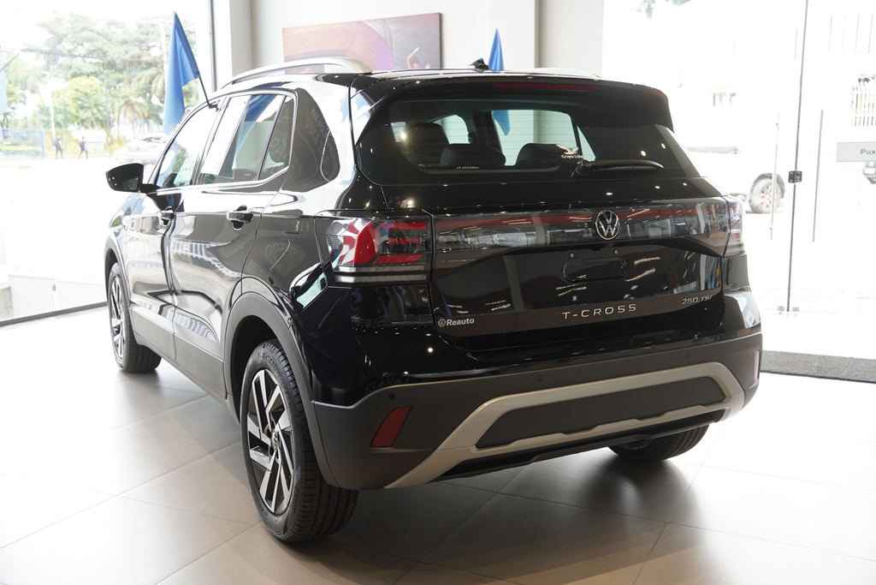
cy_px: 292
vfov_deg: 35.5
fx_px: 913
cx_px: 438
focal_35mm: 38
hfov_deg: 51.3
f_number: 4
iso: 125
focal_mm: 25
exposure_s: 1/60
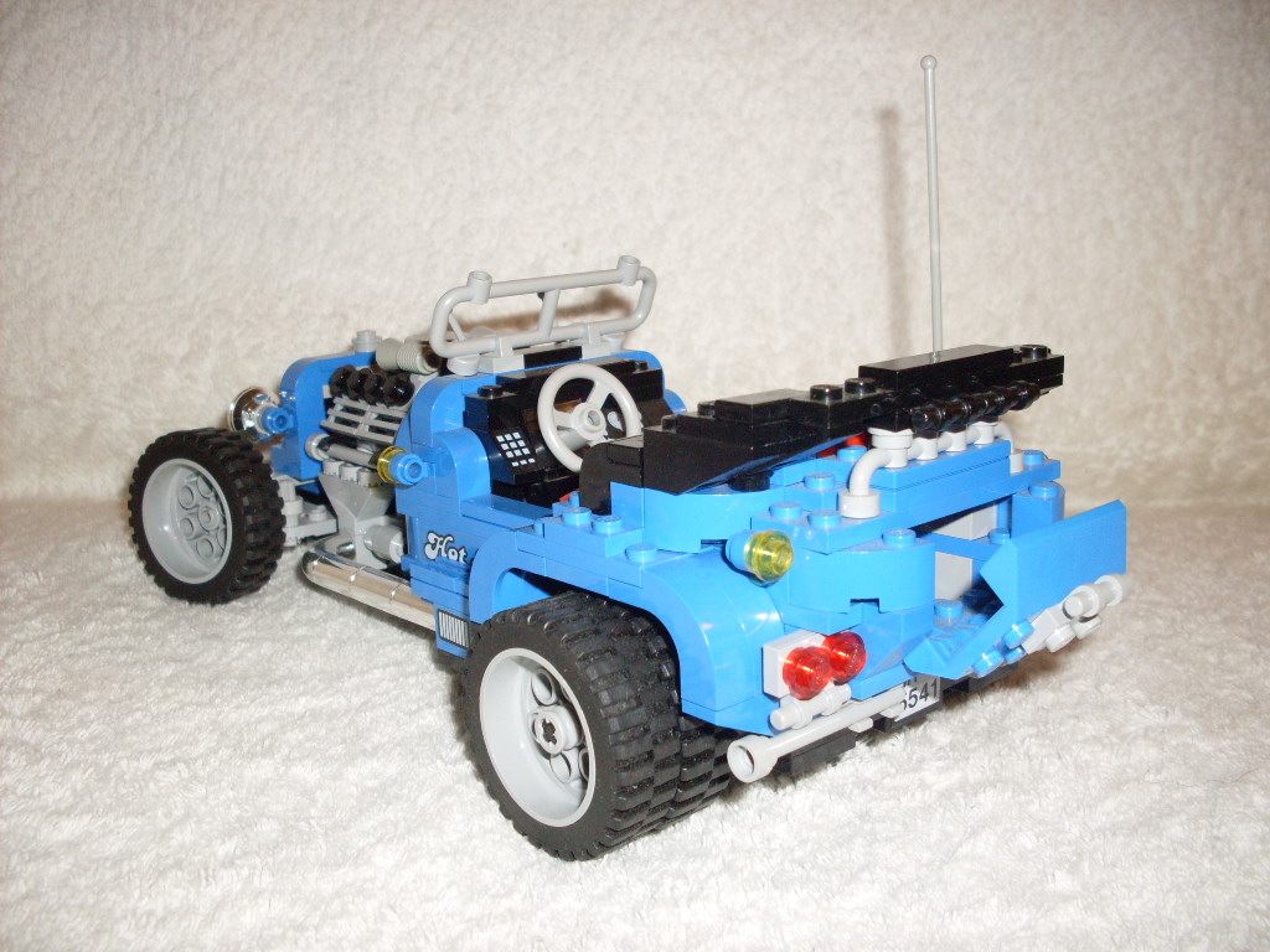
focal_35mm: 38
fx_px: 1394
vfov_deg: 37.7
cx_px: 635
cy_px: 476
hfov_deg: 49.0
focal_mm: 6.3
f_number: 2.8
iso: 100
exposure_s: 1/45
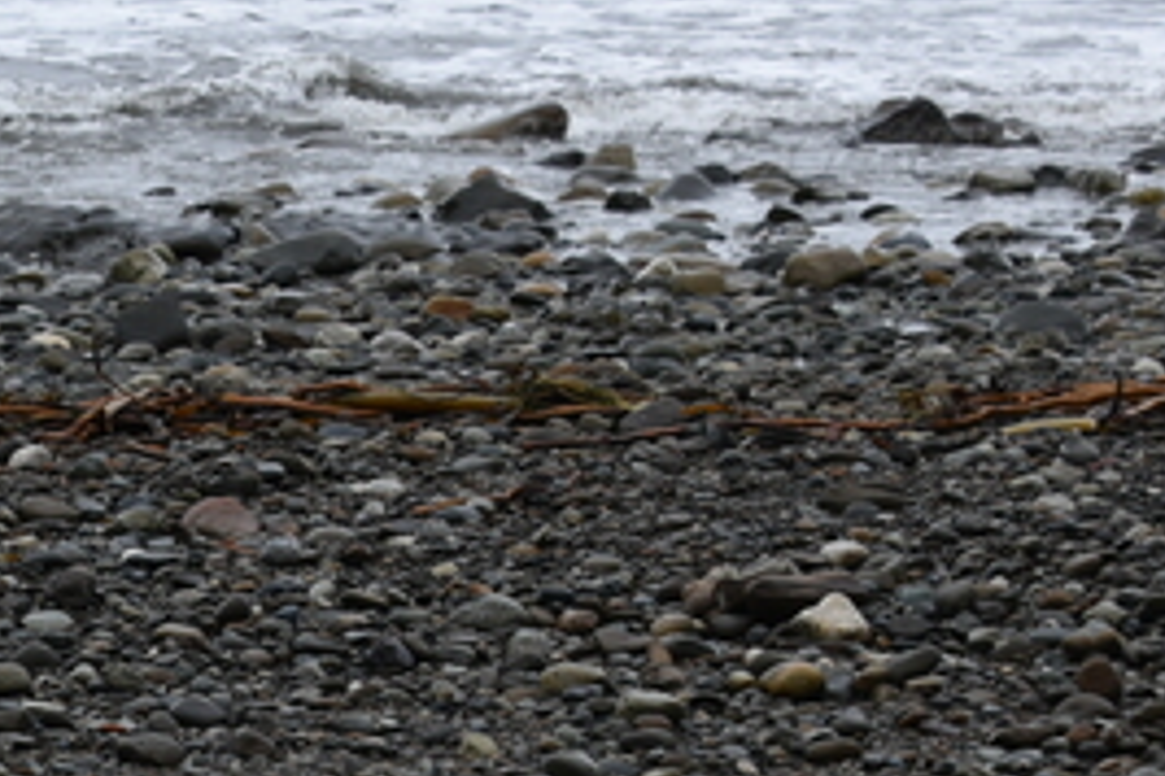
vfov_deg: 6.5
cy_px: 885
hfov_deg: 9.7
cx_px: 70
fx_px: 6828
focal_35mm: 211
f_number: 7.1
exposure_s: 1/200
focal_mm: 44
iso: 100
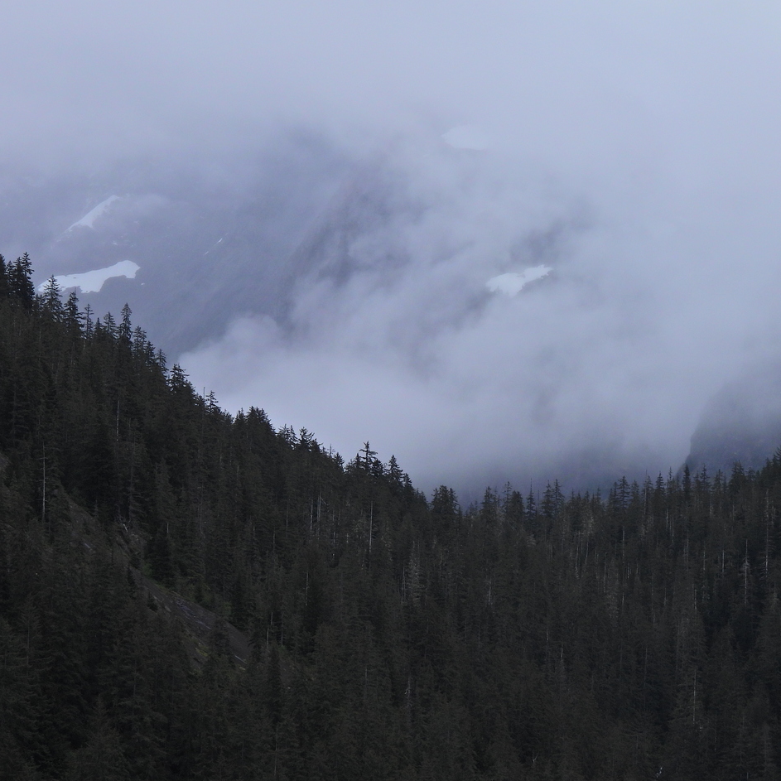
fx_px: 5667
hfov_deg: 7.9
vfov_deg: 7.9
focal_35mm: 222
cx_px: 442
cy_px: 386
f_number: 4.5
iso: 100
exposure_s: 1/640
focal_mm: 33
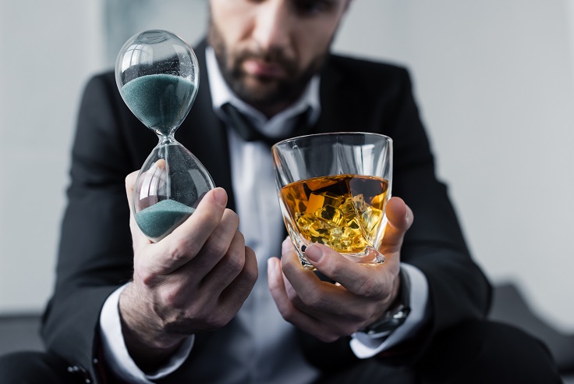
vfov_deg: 27.0
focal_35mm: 50
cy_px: 192
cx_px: 287
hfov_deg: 39.6
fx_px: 798
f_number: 3.5
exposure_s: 1/200
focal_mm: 50
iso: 400
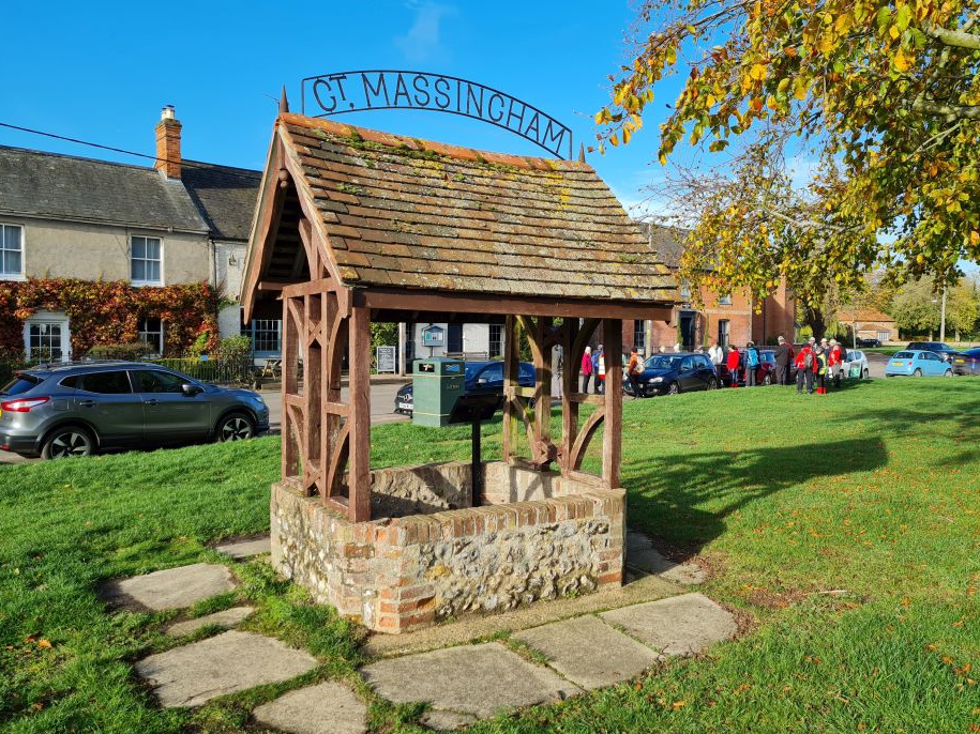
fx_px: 764
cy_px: 360
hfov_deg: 65.3
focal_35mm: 27
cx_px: 497
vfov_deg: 51.3
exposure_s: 1/1132
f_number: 1.8
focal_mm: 5.4
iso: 50
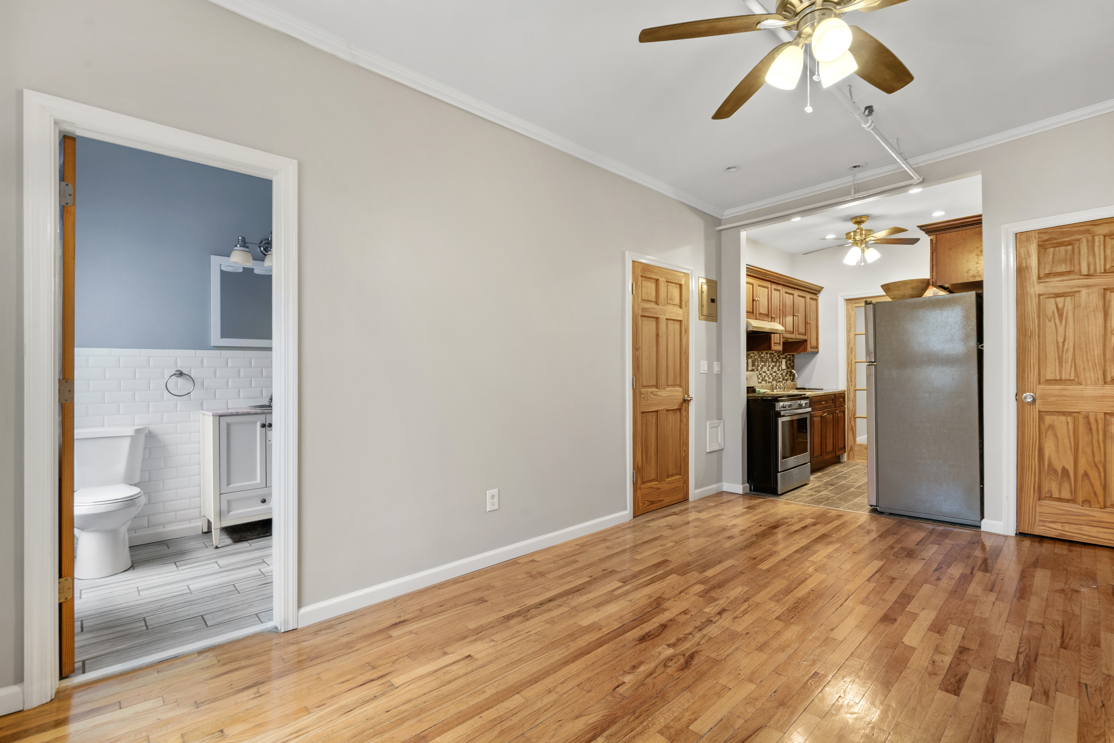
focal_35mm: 16
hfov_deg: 96.7
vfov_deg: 73.7
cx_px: 557
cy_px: 372
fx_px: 495
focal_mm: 16
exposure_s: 1/1.67
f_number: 9
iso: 200
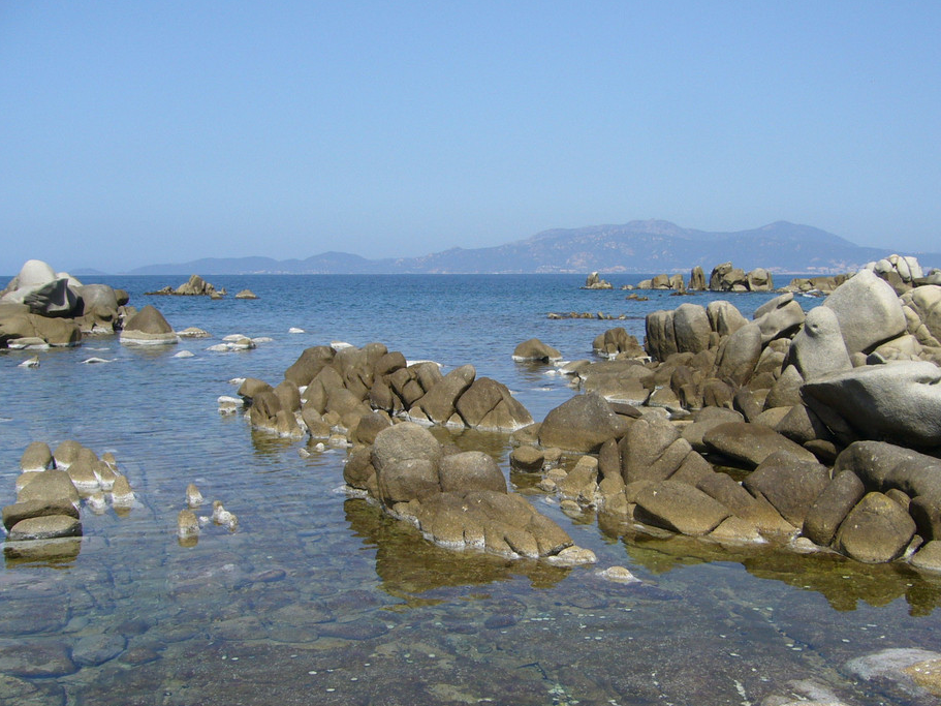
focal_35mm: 41
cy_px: 391
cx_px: 534
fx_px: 1114
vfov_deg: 35.1
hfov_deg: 45.7
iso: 80
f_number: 5.6
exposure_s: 1/400
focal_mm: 5.8
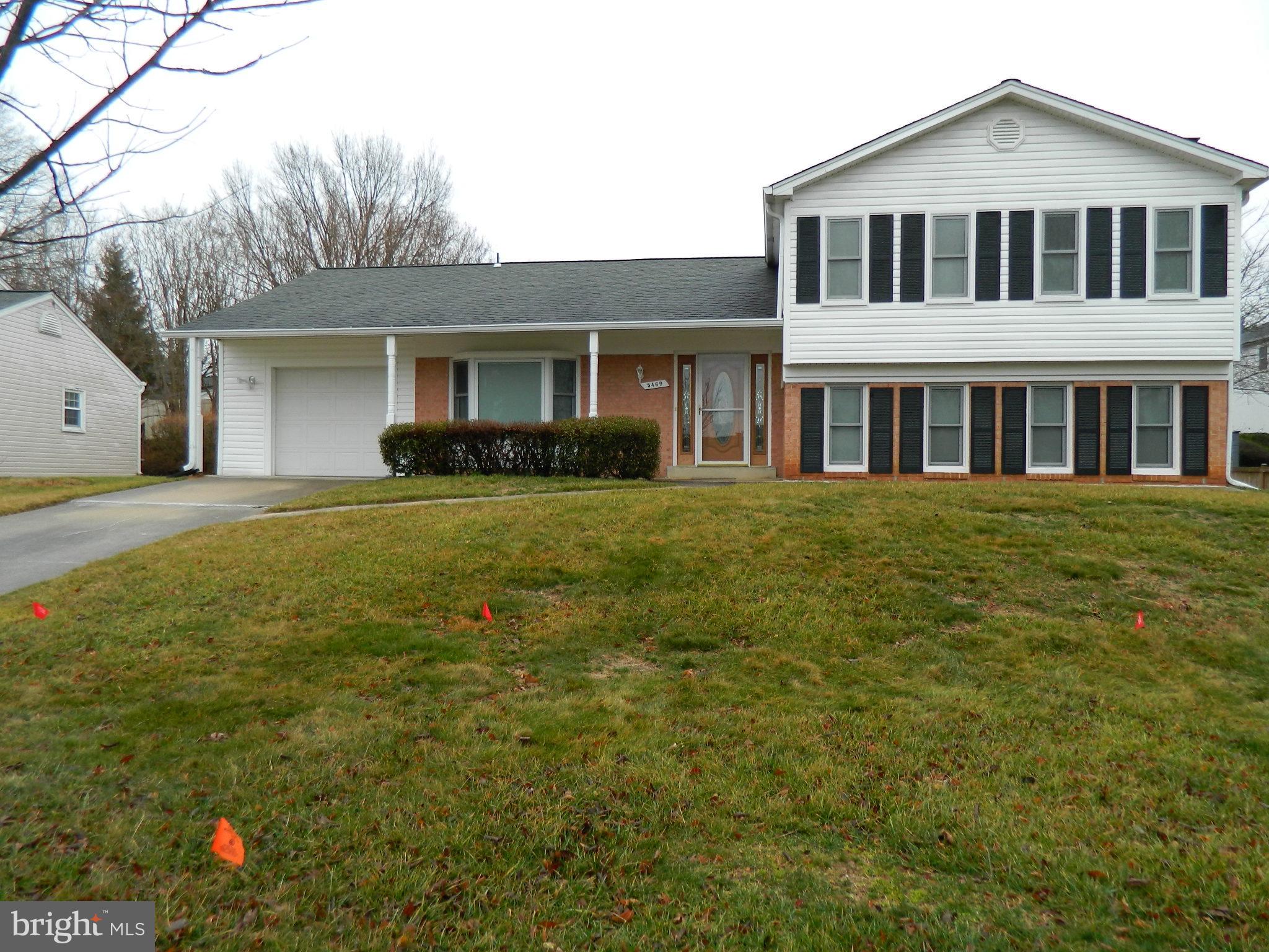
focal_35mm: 25
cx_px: 634
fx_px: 916
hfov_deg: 69.4
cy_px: 476
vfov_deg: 54.9
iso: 80
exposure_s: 1/40
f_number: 3.1
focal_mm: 4.5
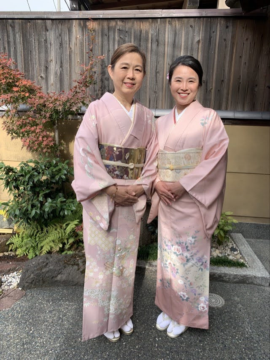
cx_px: 135
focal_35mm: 26
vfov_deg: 67.3
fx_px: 270
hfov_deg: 53.1
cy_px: 180
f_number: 1.8
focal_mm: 4.25
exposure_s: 1/608
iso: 25
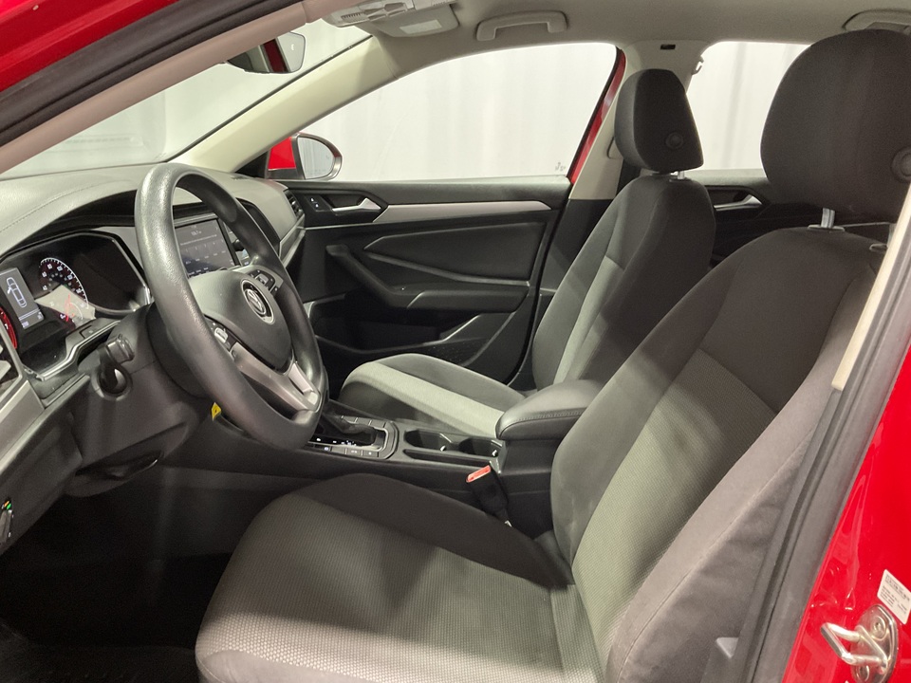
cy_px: 342
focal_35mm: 29
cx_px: 456
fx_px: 763
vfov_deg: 48.2
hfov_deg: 61.7
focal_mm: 3
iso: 320
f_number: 1.8
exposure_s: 1/30
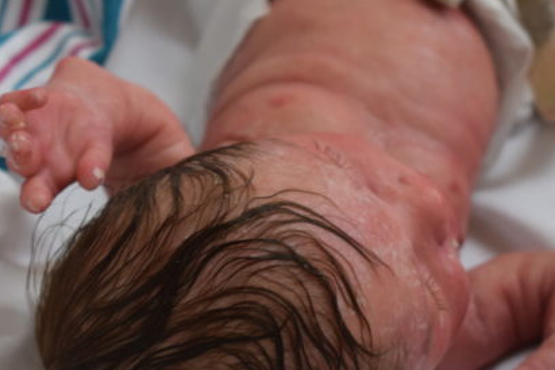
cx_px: 271
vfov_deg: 9.8
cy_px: 102
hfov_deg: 14.7
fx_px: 2158
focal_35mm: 140
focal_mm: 48
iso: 500
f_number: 5.3
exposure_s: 1/60
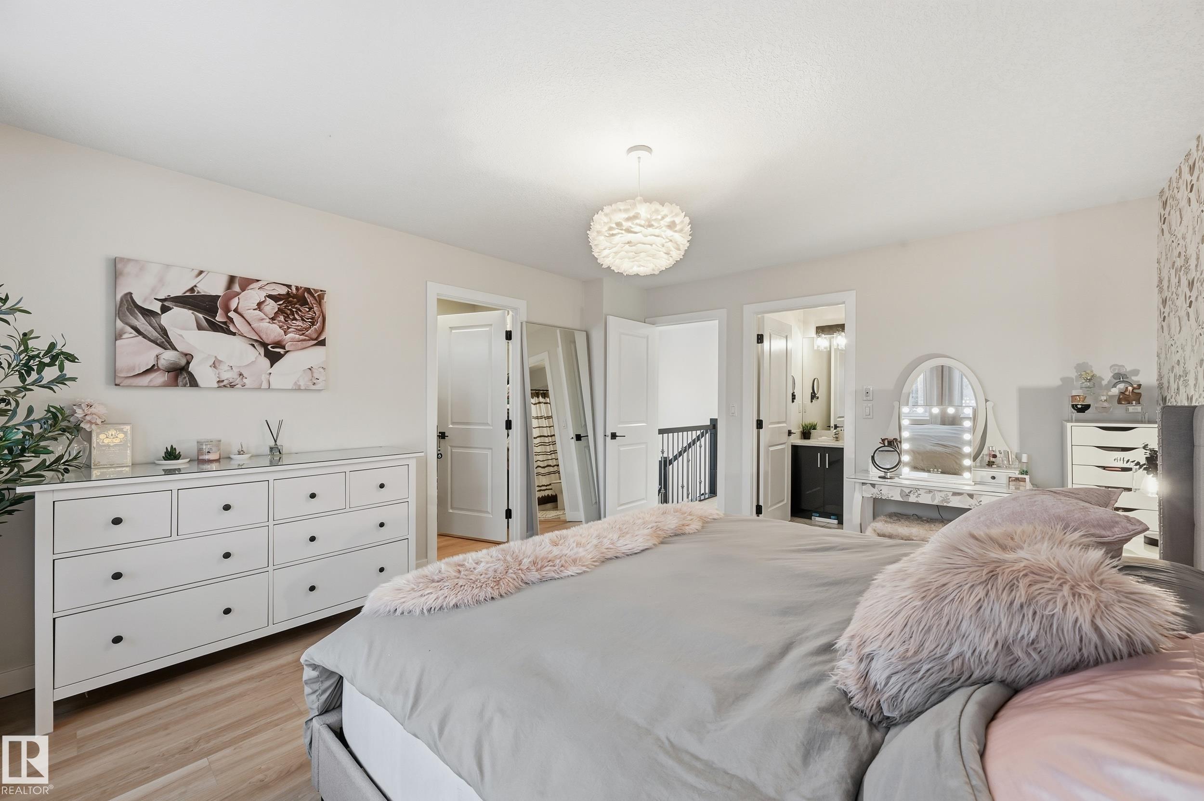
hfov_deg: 104.3
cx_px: 602
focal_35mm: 14
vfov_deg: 81.1
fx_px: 468
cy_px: 400
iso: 100
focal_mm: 14
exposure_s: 1/15
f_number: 8
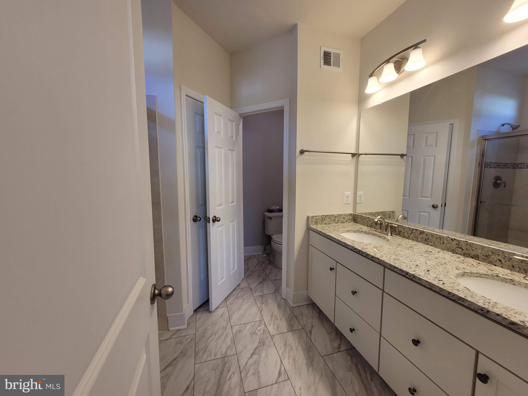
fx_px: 198
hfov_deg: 106.2
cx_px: 264
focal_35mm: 13
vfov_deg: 89.9
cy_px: 198
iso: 50
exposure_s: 1/60
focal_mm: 1.74
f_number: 2.2
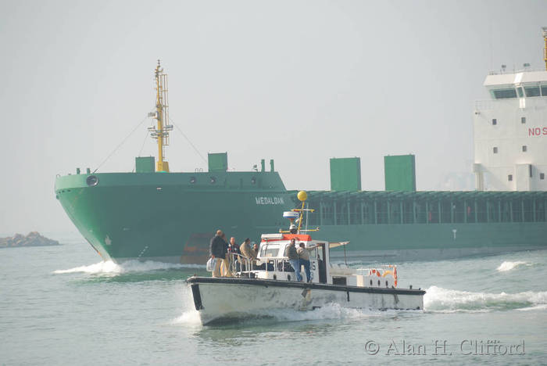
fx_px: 4562
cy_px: 183
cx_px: 274
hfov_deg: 6.9
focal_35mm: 300
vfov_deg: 4.6
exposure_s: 1/320
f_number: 6.3
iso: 100
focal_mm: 200
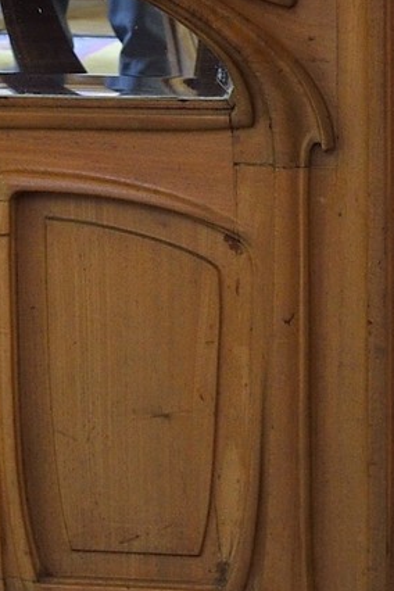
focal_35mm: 310
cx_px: -17
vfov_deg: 6.4
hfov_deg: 4.4
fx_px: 5089
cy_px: -626
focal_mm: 55
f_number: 7.1
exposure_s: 1/15
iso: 1600
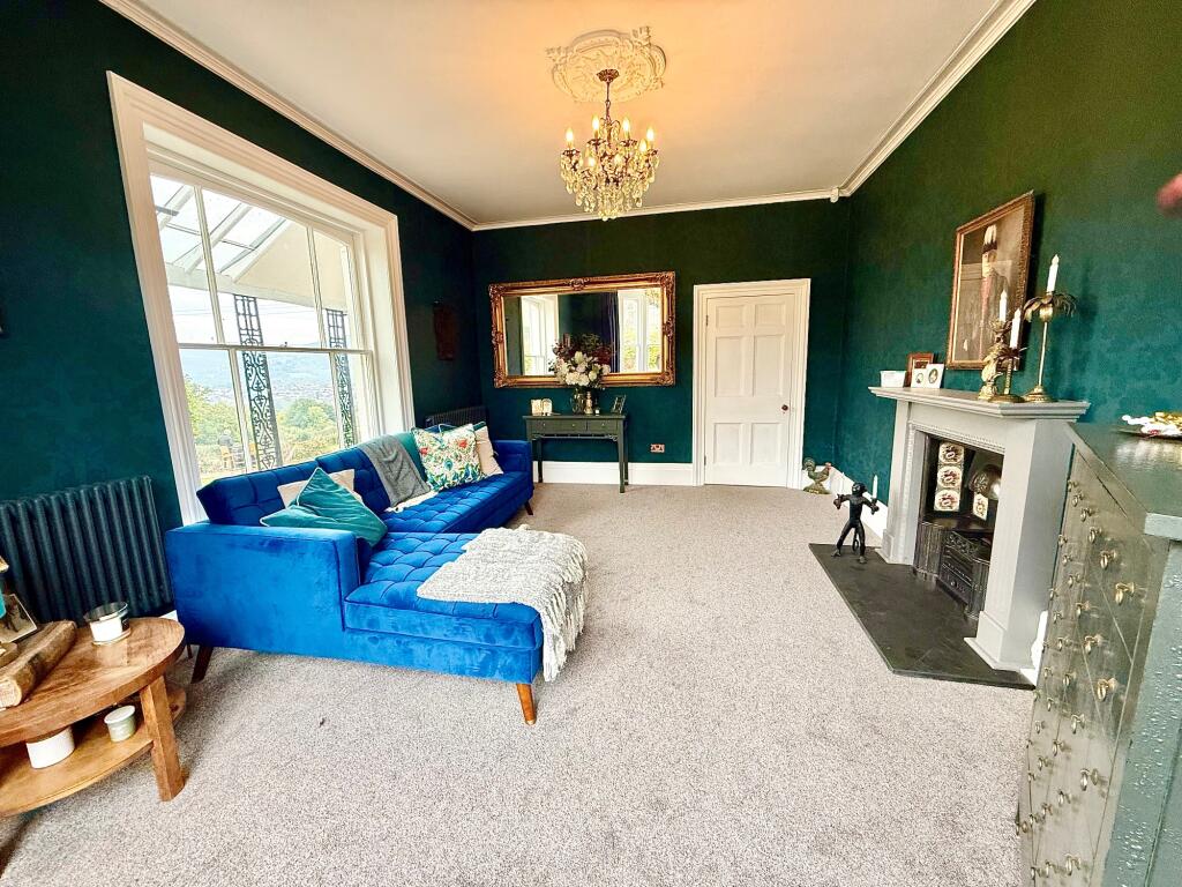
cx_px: 591
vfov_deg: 85.7
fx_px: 478
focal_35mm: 14
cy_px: 444
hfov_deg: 102.1
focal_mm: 2.22
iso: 250
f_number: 2.2
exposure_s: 1/99
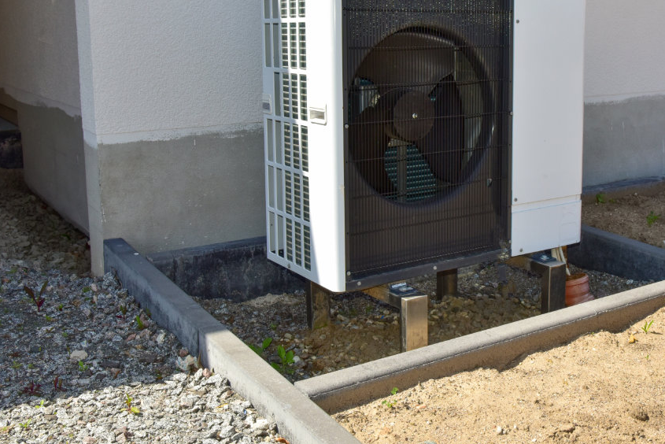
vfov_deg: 30.3
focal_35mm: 44
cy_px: 138
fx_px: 813
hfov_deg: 44.1
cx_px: 418
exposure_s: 1/320
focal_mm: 31
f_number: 13
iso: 400
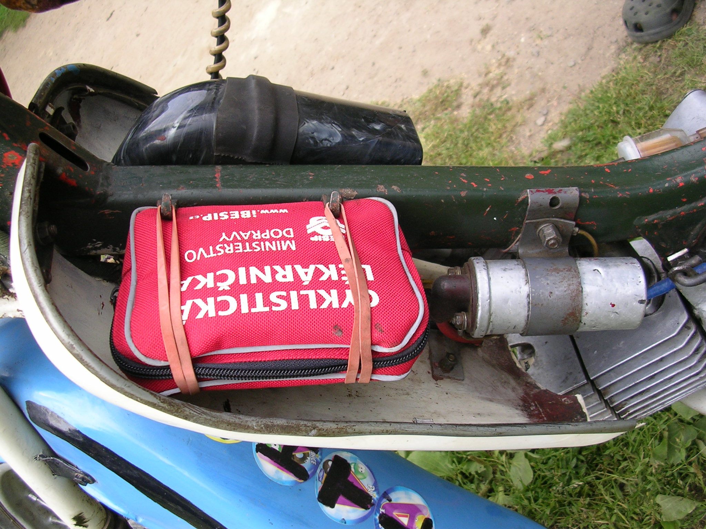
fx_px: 775
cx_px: 353
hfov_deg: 49.0
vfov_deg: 37.7
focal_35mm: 38
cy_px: 264
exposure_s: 1/293
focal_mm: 5.8
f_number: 2.8
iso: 50
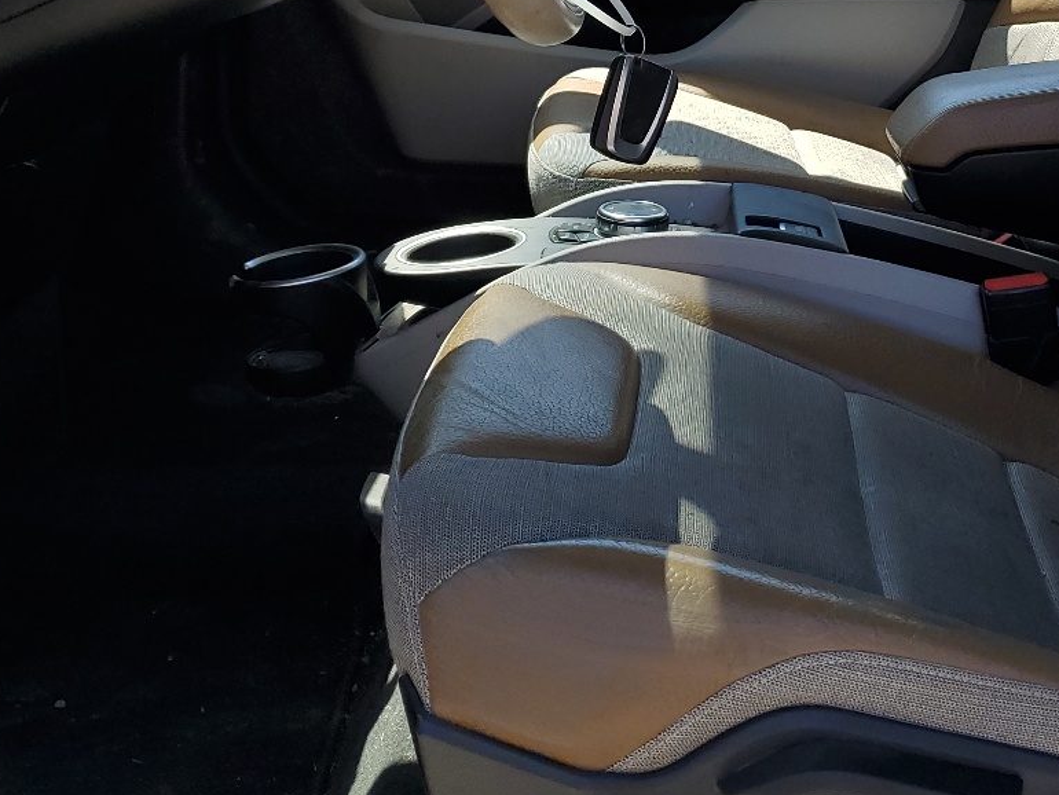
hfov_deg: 34.9
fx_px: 1653
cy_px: 106
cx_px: 772
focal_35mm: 54
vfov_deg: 26.3
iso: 50
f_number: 1.5
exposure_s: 1/1111
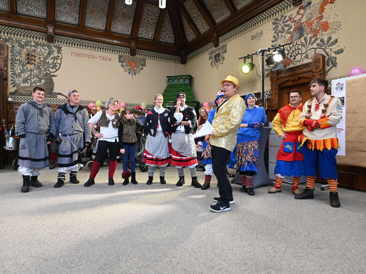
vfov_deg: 61.1
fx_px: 233
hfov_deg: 76.4
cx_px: 181
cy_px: 136
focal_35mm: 22
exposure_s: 1/30
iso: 400
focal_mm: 20
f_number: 3.2
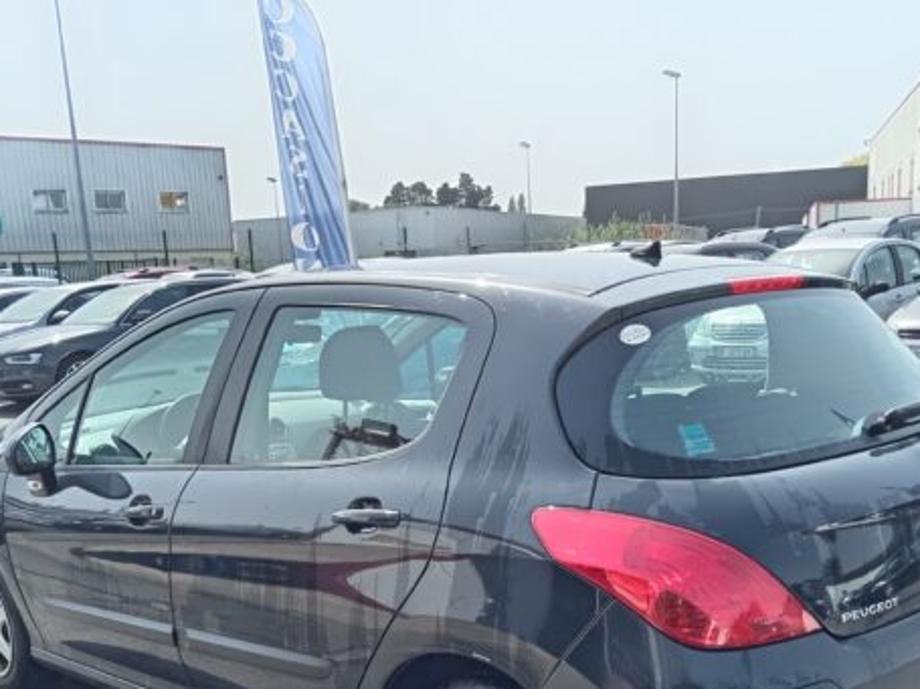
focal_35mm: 44
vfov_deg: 31.5
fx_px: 1169
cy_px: 602
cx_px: 508
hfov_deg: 42.9
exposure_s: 1/204
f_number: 1.8
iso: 106
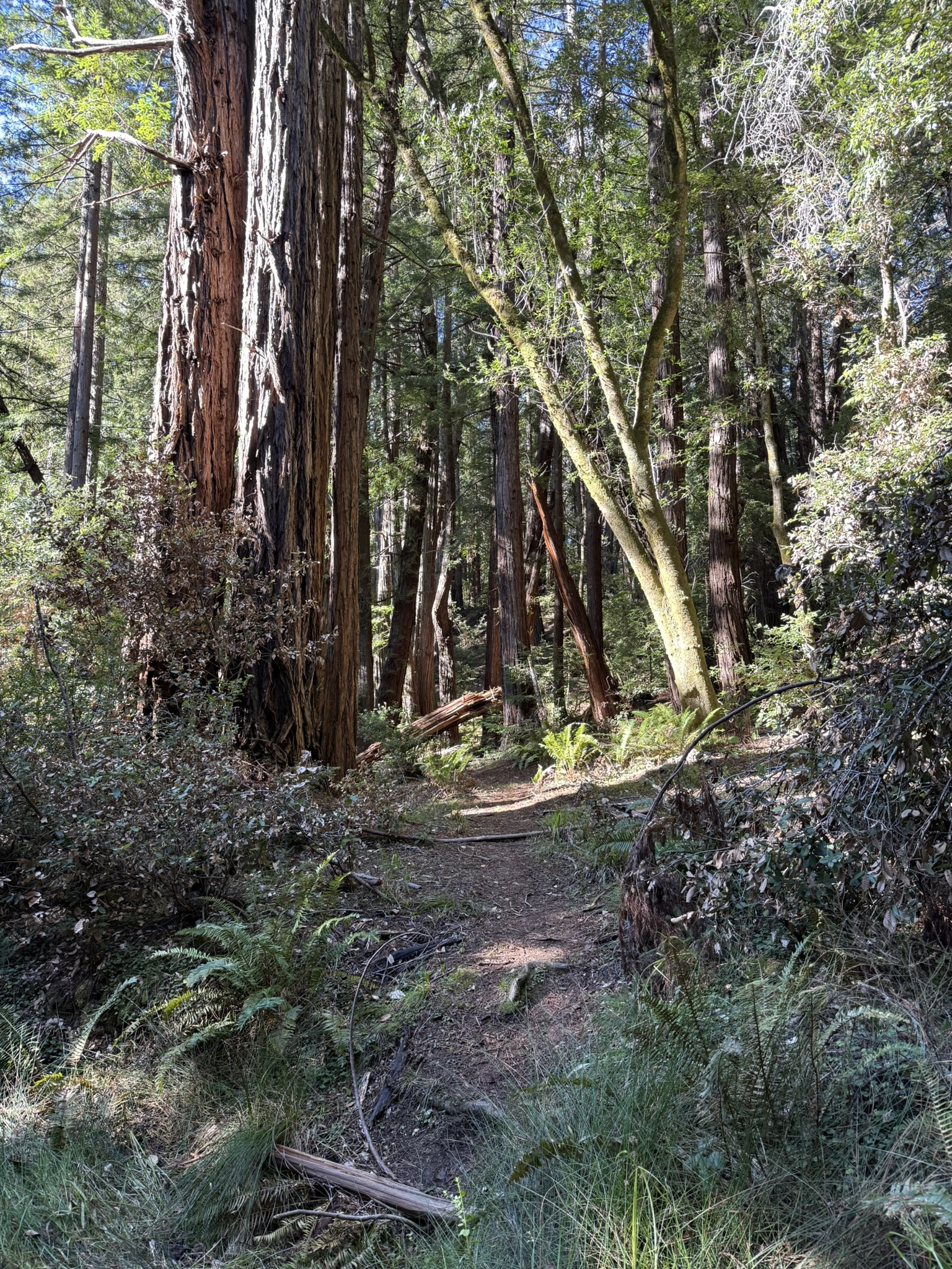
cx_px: 476
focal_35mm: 24
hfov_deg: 56.8
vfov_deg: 71.6
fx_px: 880
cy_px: 634
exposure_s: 1/121
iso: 125
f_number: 1.78
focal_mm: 6.76
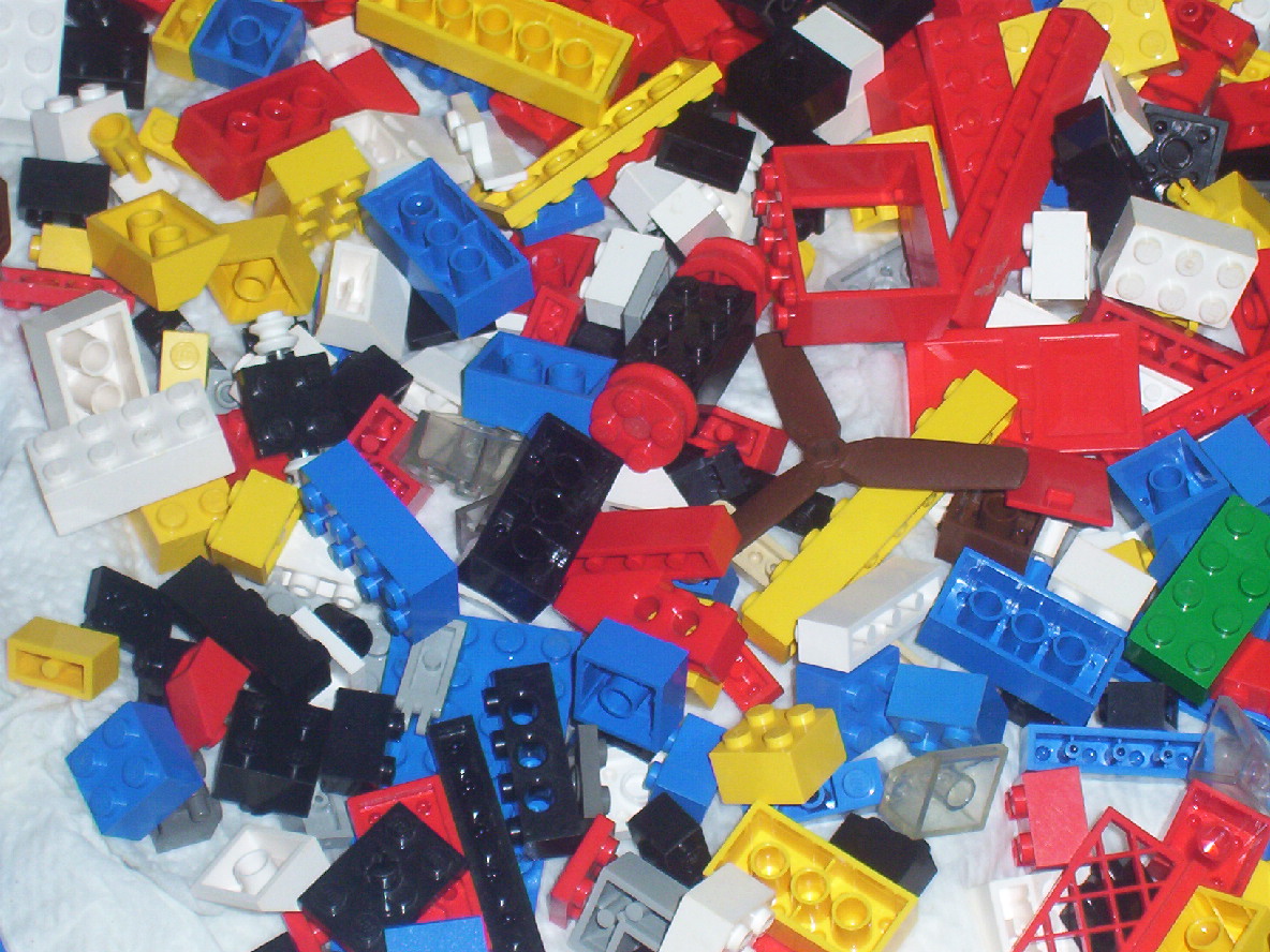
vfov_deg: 13.7
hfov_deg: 18.2
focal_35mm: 108
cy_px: 476
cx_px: 635
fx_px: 3962
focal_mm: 16.61
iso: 140
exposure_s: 1/90
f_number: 4.72
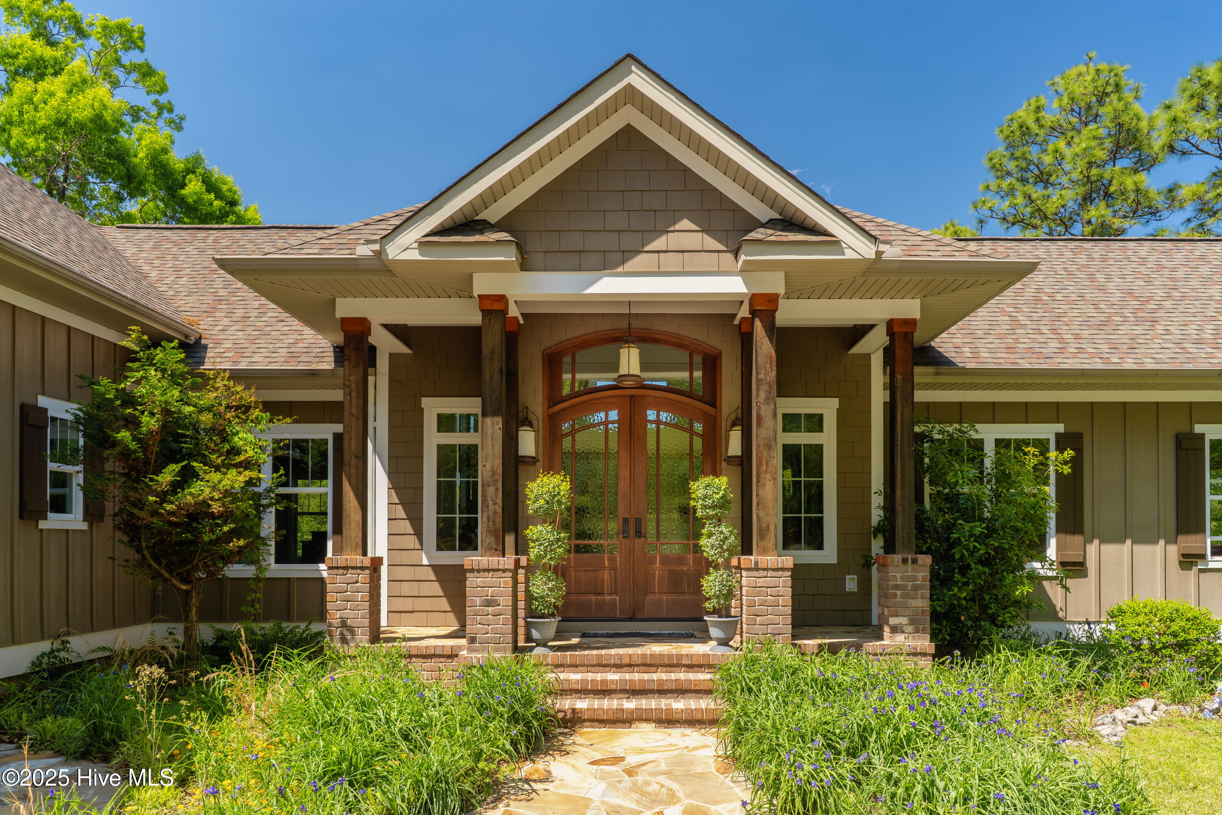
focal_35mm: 24
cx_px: 611
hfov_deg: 73.7
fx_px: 815
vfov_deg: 53.1
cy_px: 408
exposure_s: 1/160
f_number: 8
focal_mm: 24
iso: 100
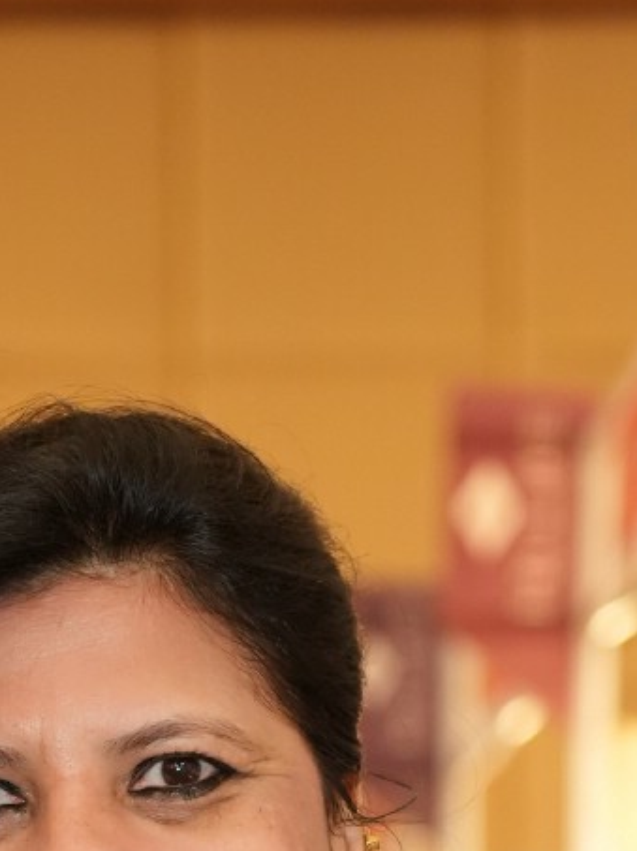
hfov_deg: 5.1
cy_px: 1642
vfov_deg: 6.6
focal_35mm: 290
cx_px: 169
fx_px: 7125
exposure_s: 1/125
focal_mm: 65
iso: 1250
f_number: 4
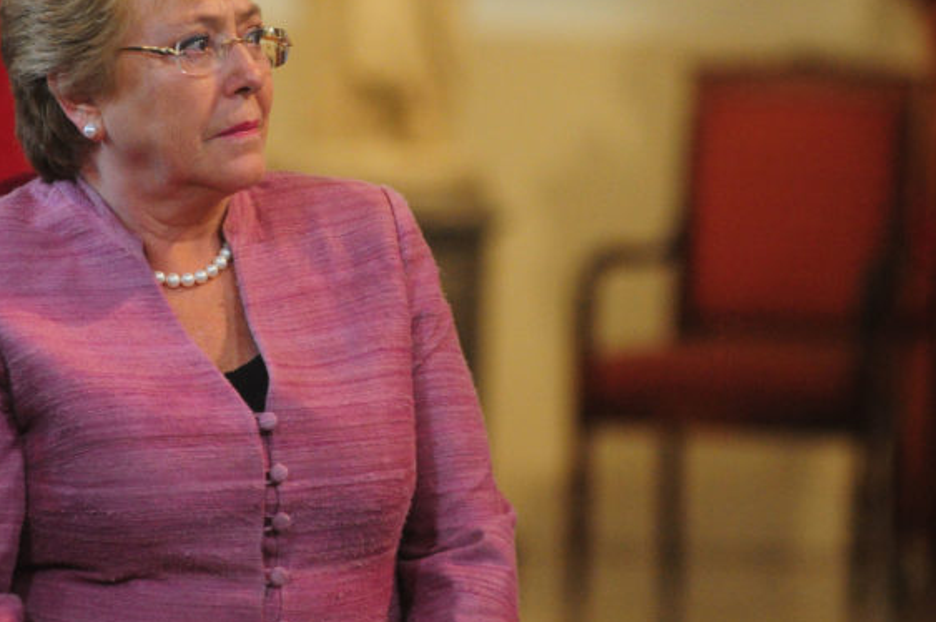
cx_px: 381
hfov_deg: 5.0
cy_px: 218
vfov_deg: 3.4
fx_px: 10622
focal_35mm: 409
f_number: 4
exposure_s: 1/125
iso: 1600
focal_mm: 200
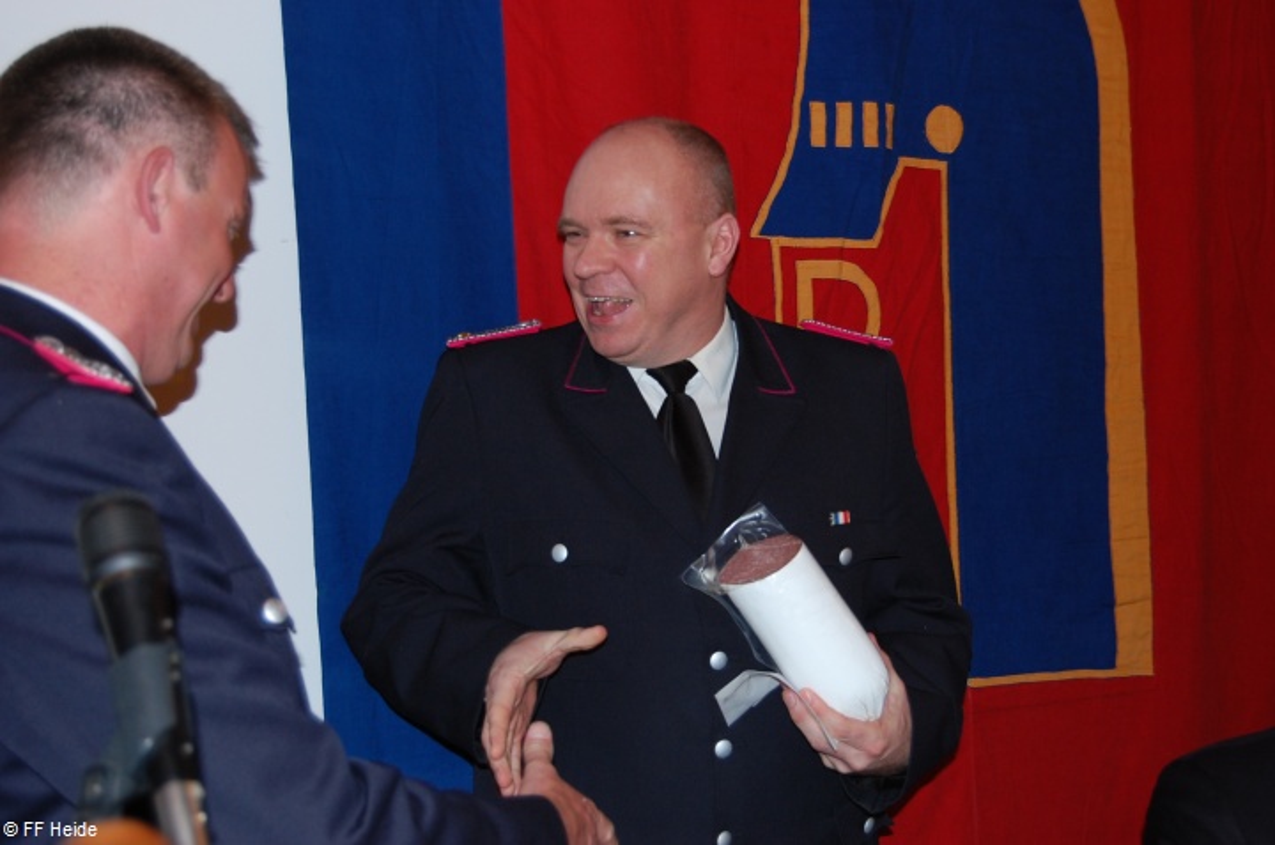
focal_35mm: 51
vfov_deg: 26.4
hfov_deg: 39.0
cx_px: 638
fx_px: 1803
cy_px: 422
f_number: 4.5
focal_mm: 34
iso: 400
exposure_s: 1/60
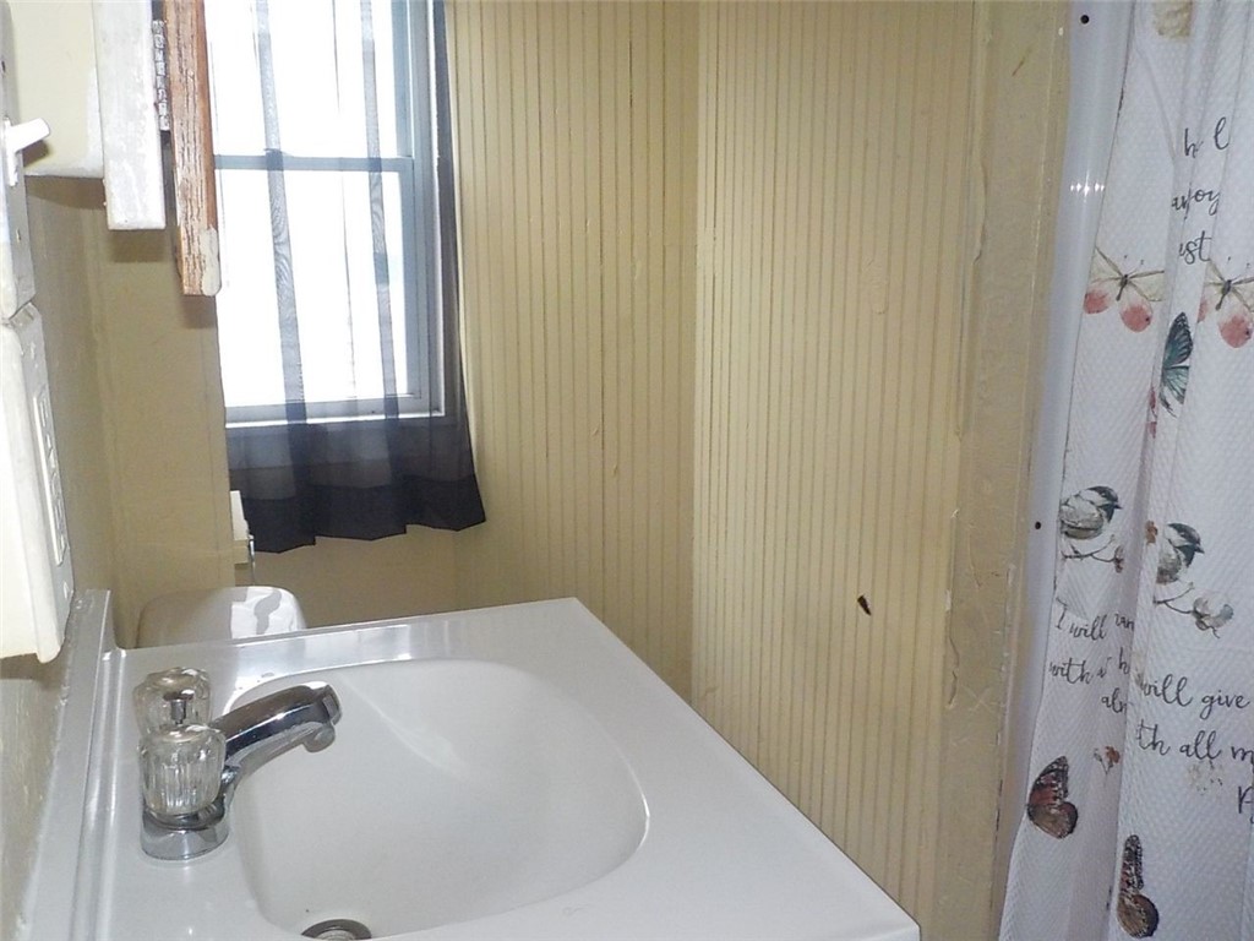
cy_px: 470
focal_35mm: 30
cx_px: 627
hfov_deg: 60.0
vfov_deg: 46.8
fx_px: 1087
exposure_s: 1/30
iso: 360
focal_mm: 4.1
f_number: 3.3
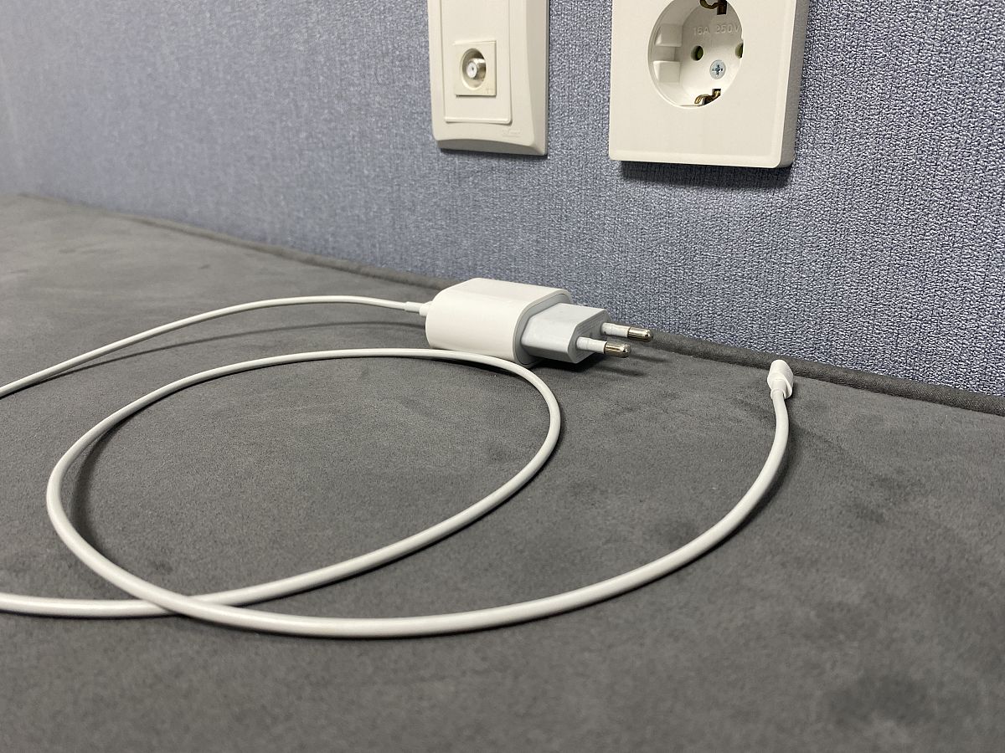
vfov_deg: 53.1
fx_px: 755
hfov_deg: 67.3
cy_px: 376
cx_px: 502
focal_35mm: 26
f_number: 1.8
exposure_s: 1/60
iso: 80
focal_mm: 4.25
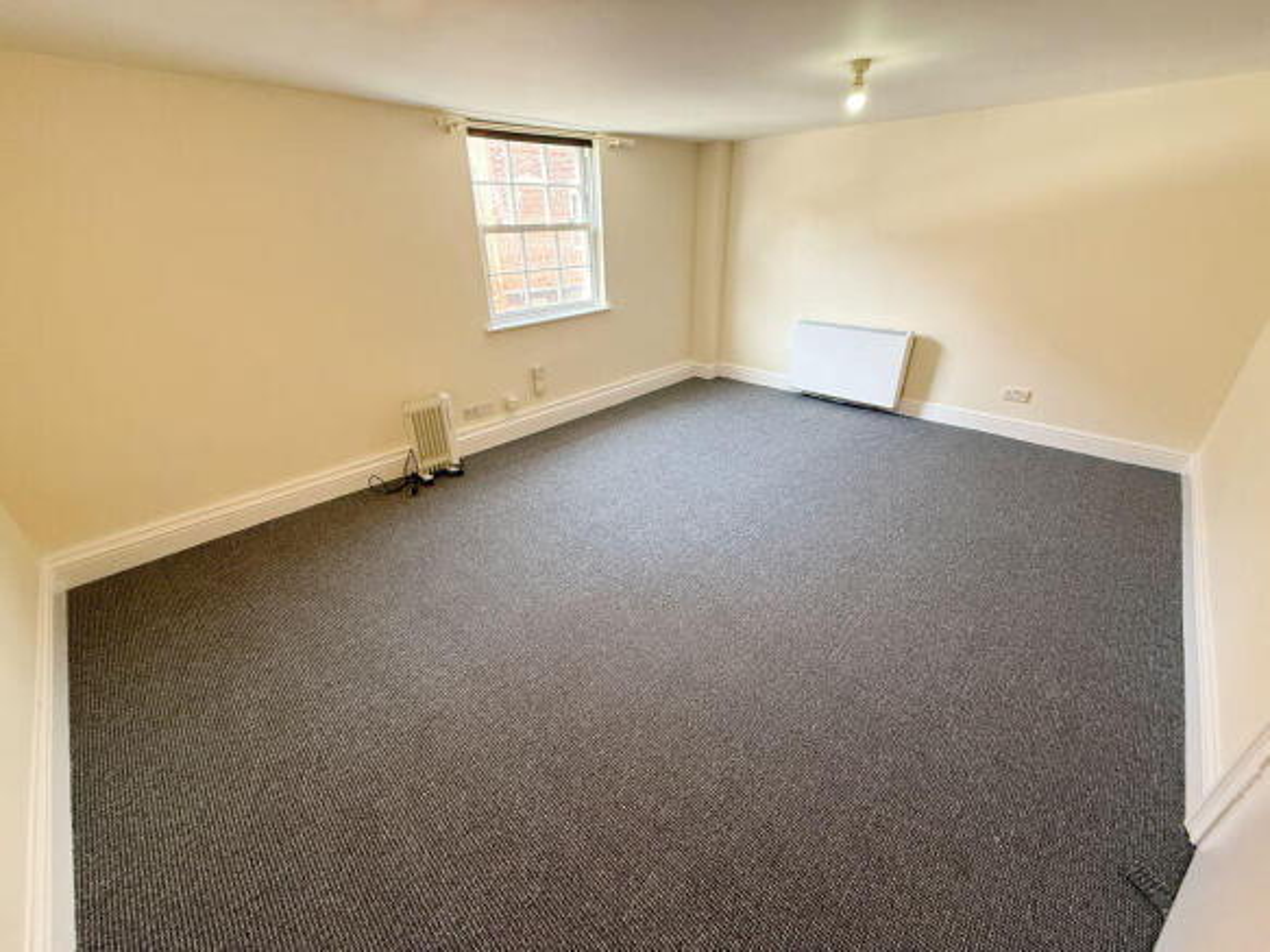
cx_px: 635
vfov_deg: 85.7
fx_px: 514
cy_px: 476
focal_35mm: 14
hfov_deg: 102.1
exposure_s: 1/101
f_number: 2.2
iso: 400
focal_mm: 2.22
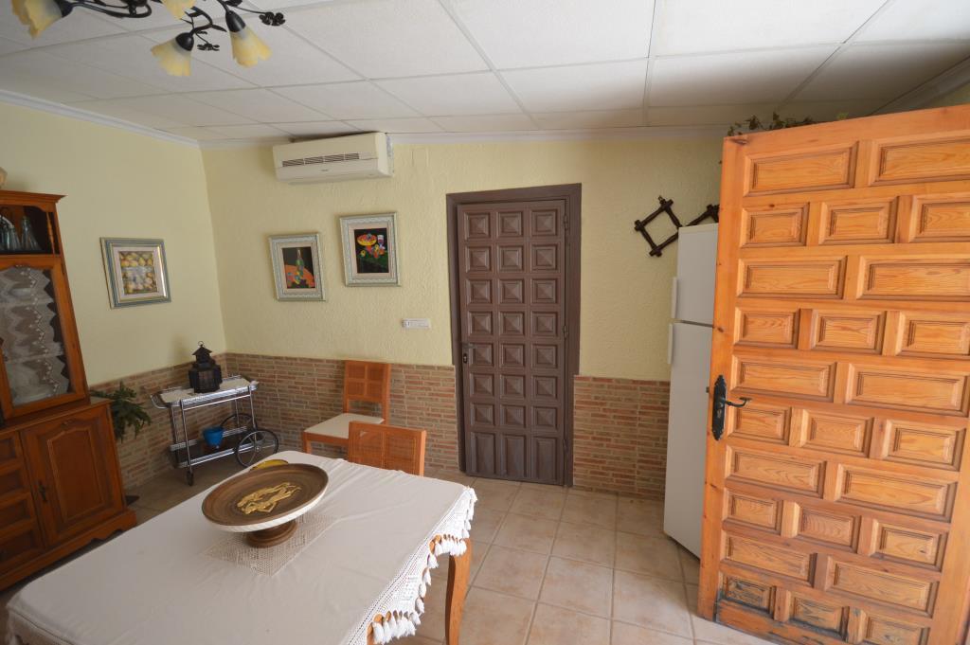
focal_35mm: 15
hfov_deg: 100.4
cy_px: 322
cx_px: 485
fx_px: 404
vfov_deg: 77.2
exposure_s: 1/80
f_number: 4.5
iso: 400
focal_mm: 10
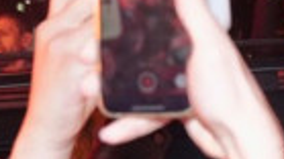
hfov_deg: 12.8
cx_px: 625
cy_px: 121
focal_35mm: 139
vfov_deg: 8.7
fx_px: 1046
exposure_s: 1/200
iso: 1600
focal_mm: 24
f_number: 4
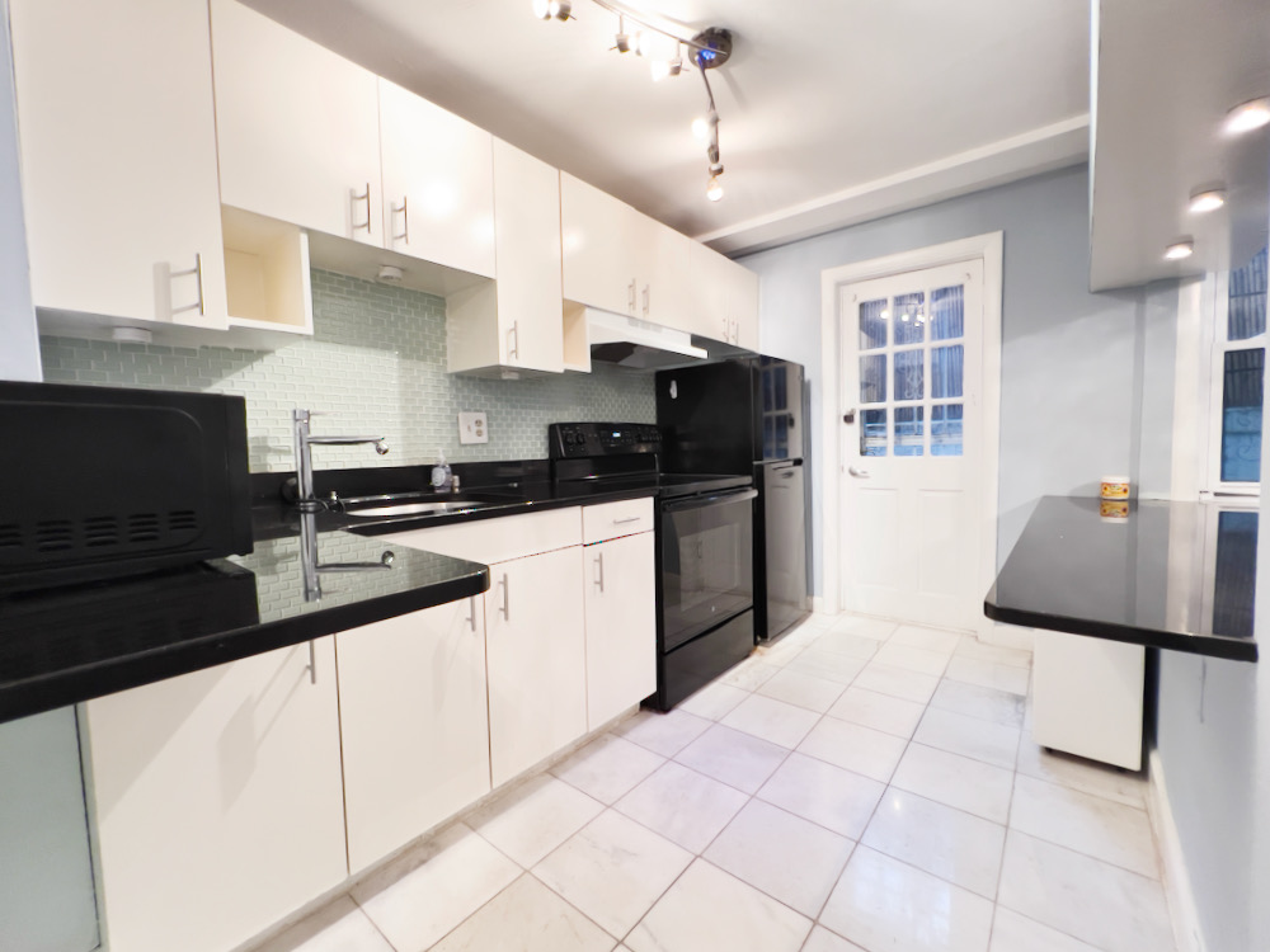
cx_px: 635
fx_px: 477
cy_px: 476
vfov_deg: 89.9
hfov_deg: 106.2
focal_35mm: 13
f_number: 1.8
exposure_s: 1/60
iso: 400
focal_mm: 1.57
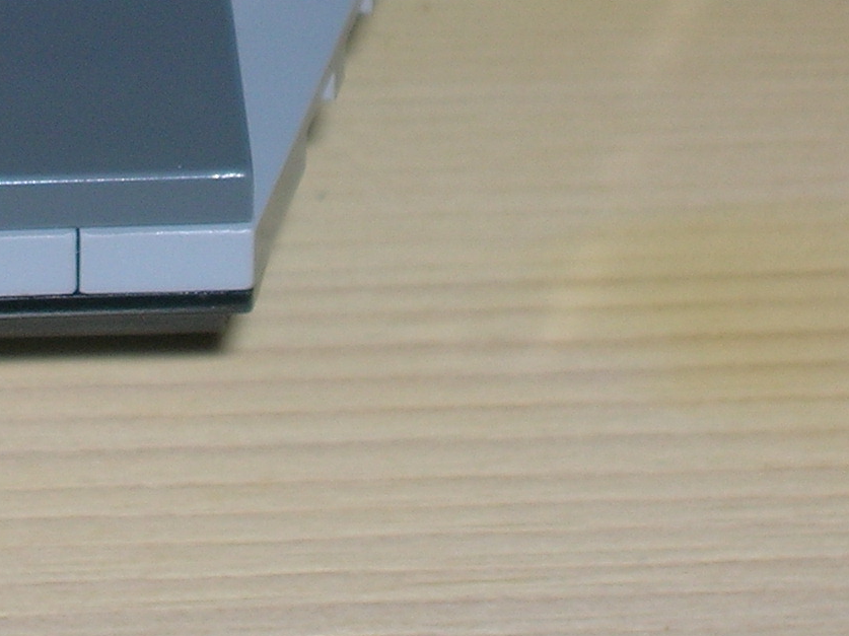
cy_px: -271
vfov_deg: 4.7
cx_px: 109
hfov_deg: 6.3
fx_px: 7747
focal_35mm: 316
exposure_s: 1/60.1
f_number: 4.9
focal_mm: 17.1
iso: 50
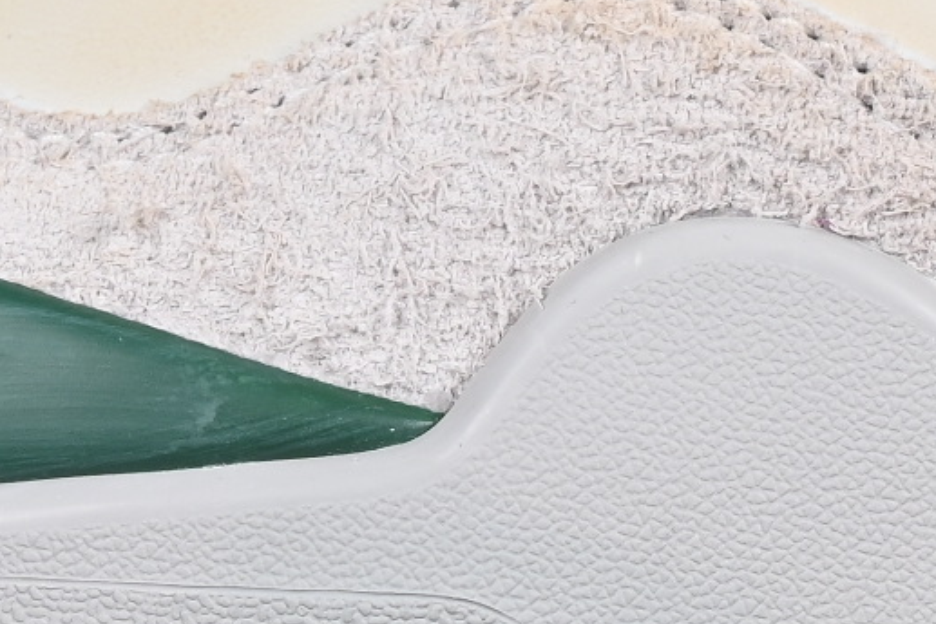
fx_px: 10506
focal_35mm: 404
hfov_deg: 5.1
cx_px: 778
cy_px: -235
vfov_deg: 3.4
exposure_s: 1/80
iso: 160
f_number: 8
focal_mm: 50
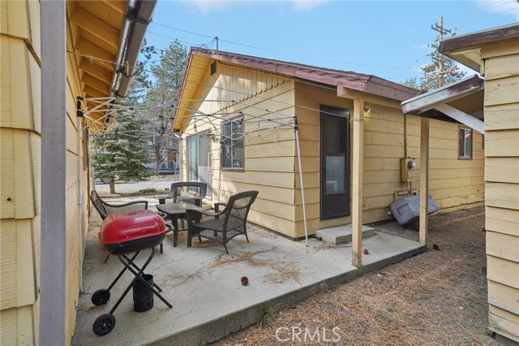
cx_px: 260
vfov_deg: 70.4
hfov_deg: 93.3
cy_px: 173
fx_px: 245
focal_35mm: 17
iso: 100
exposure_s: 1/50
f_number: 9
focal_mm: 17
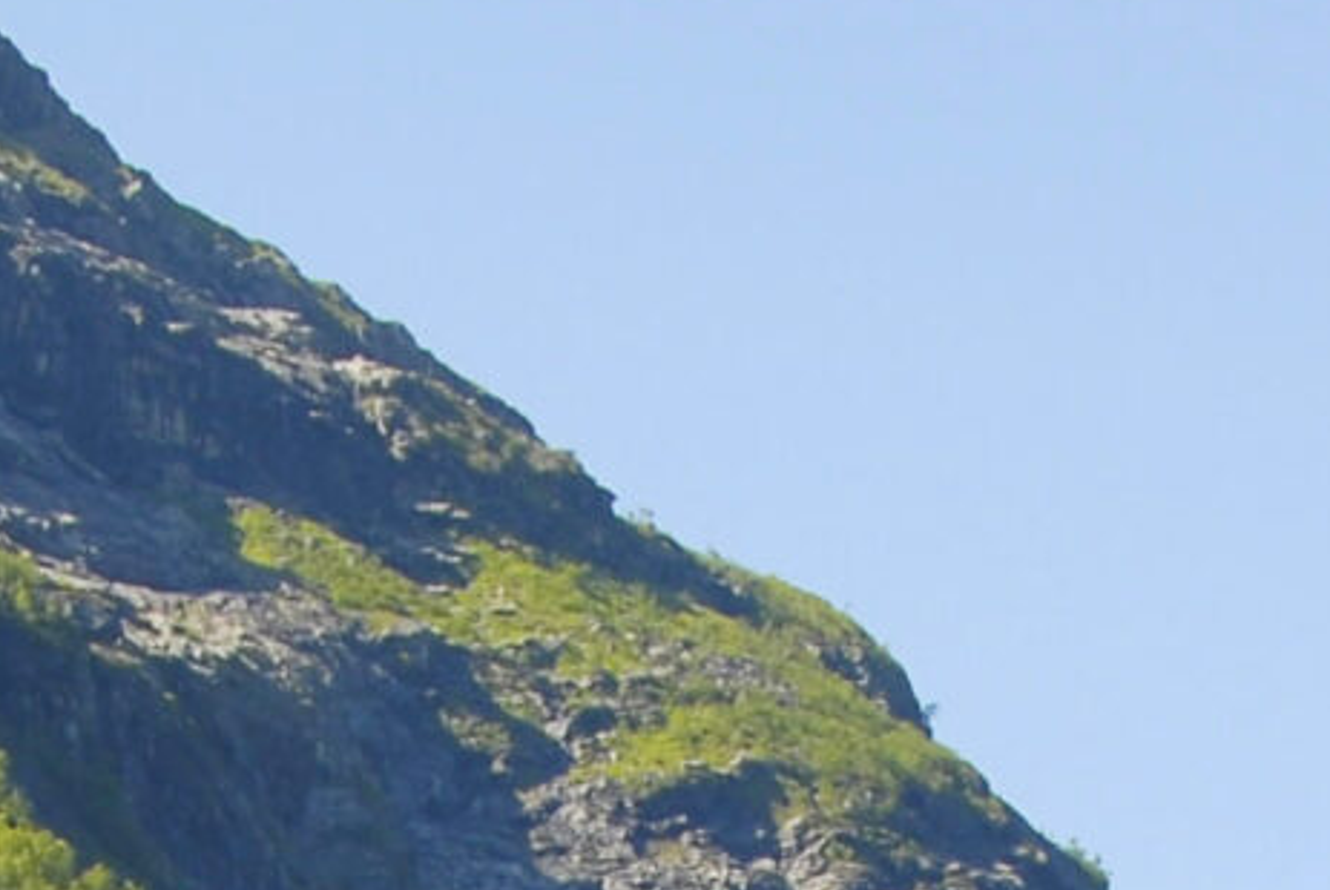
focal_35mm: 241
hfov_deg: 8.5
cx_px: 845
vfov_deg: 5.5
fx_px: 8906
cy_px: 2303
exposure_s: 1/160
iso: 100
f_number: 6.3
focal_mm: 29
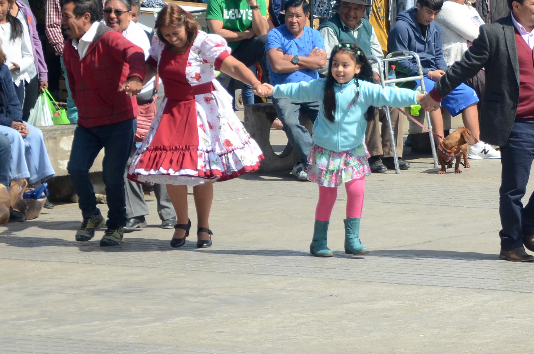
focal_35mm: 186
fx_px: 2753
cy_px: 92
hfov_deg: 11.0
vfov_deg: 7.3
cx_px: 451
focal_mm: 58
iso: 200
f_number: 5
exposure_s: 1/800
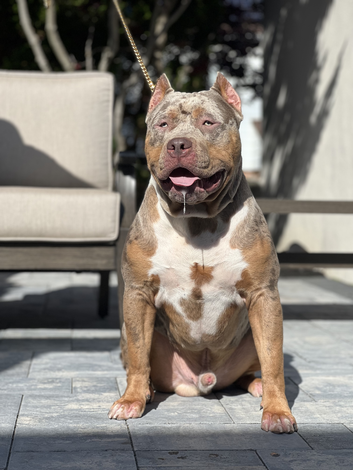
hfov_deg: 19.1
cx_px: 176
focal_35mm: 77
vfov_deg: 25.3
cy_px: 235
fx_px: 1047
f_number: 2.8
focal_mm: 9
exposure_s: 1/786
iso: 32
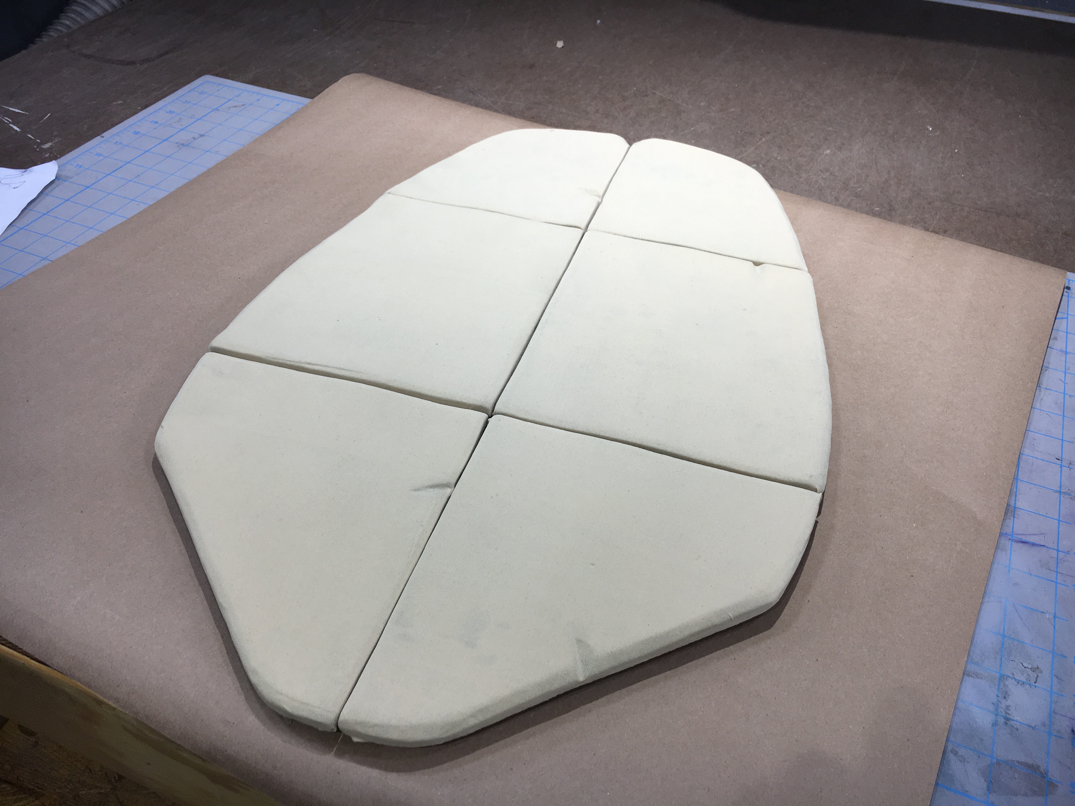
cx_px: 538
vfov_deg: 48.2
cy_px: 403
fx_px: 901
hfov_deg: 61.7
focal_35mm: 29
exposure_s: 1/60
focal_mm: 4.15
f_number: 2.2
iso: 25
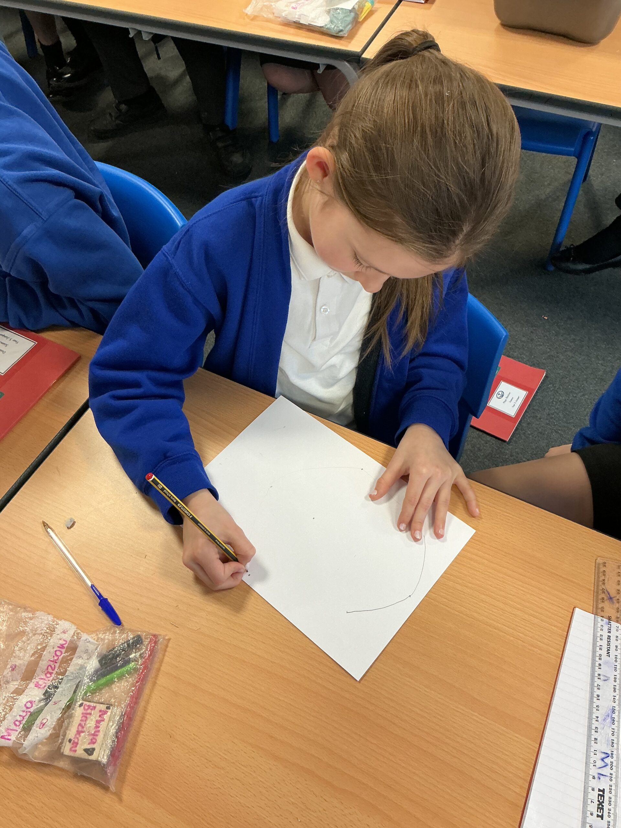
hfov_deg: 48.2
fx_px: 694
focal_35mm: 29
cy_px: 414
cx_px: 310
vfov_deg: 61.7
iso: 100
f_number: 1.8
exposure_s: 1/60
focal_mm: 3
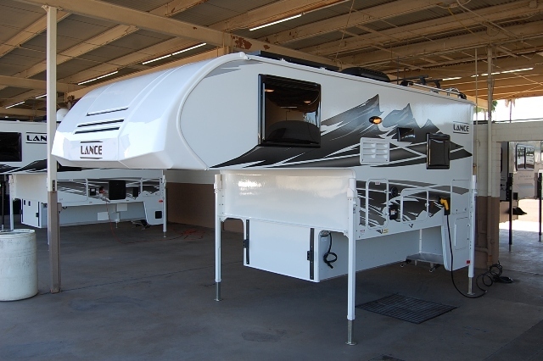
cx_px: 272
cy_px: 180
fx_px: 497
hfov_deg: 57.2
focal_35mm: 33
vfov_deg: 39.9
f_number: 6.3
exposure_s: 1/160
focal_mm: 22
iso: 200
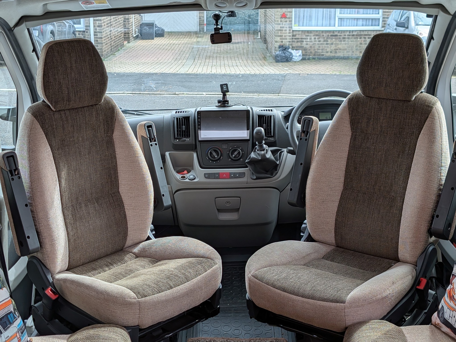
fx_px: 645
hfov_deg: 38.9
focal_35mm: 49
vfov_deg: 29.7
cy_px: 171
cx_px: 228
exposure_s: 1/151
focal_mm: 6.9
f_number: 1.68
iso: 20
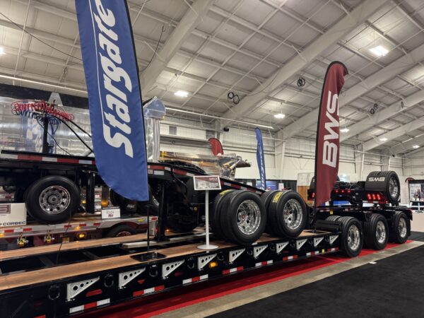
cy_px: 159
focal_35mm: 24
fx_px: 294
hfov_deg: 71.6
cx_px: 212
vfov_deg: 56.8
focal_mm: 6.76
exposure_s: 1/60
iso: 250
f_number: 1.78
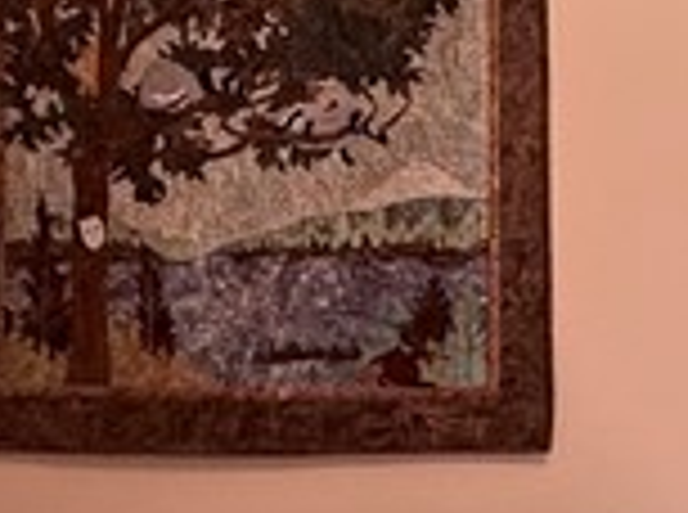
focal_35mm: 94
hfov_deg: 20.8
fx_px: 1864
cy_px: 212
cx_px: 499
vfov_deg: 15.7
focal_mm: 2.22
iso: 400
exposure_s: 1/62
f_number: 2.2
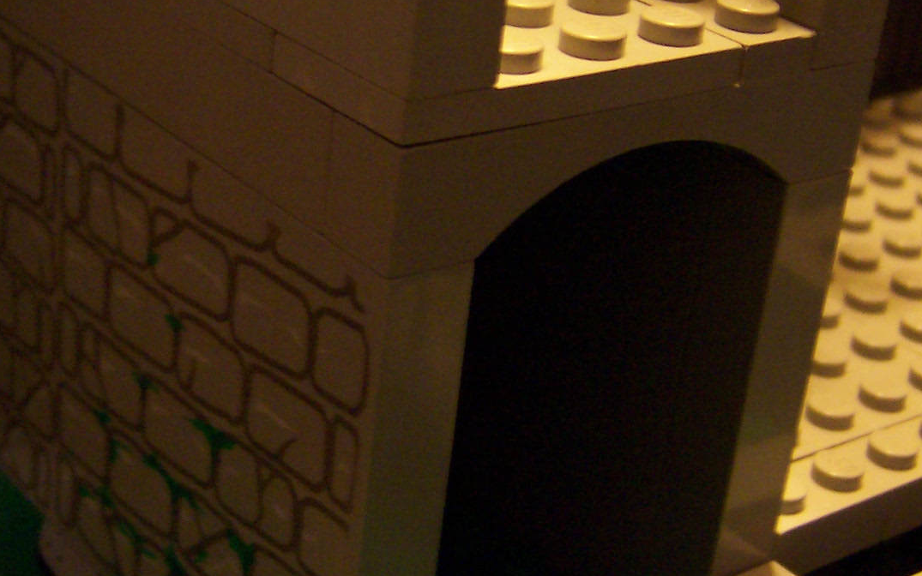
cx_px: 257
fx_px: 1885
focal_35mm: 75
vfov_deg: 17.4
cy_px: 255
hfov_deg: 27.2
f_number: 2.8
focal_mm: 5.5
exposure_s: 1/8
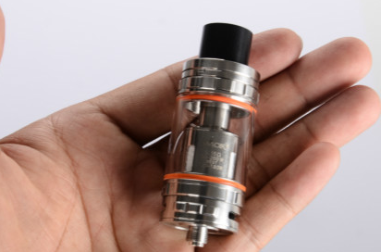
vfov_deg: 13.3
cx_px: 211
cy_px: 137
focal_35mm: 102
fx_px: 1076
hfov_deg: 20.1
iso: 100
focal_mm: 35
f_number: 13
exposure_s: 1/125
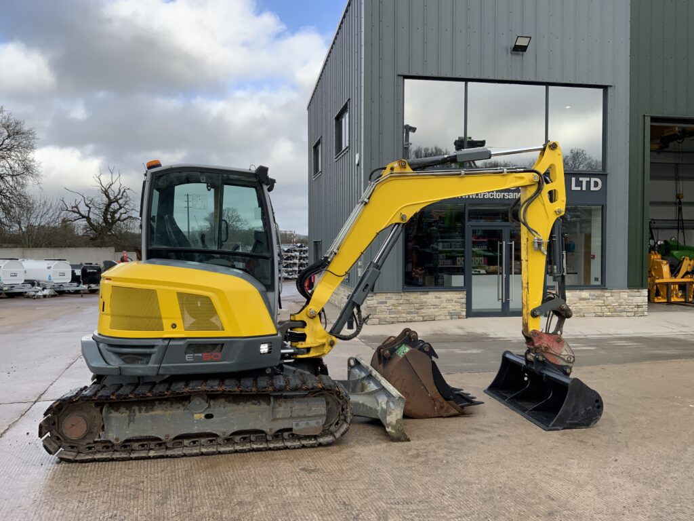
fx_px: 581
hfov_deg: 61.7
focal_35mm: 29
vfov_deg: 48.2
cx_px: 347
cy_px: 260
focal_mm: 3
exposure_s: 1/606
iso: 16
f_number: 1.8
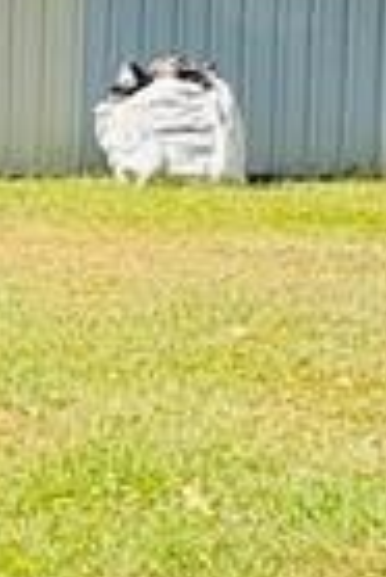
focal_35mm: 107
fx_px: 1717
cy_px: 212
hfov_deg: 10.4
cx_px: -643
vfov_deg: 19.0
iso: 40
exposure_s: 1/1323
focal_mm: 2.22
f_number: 2.2
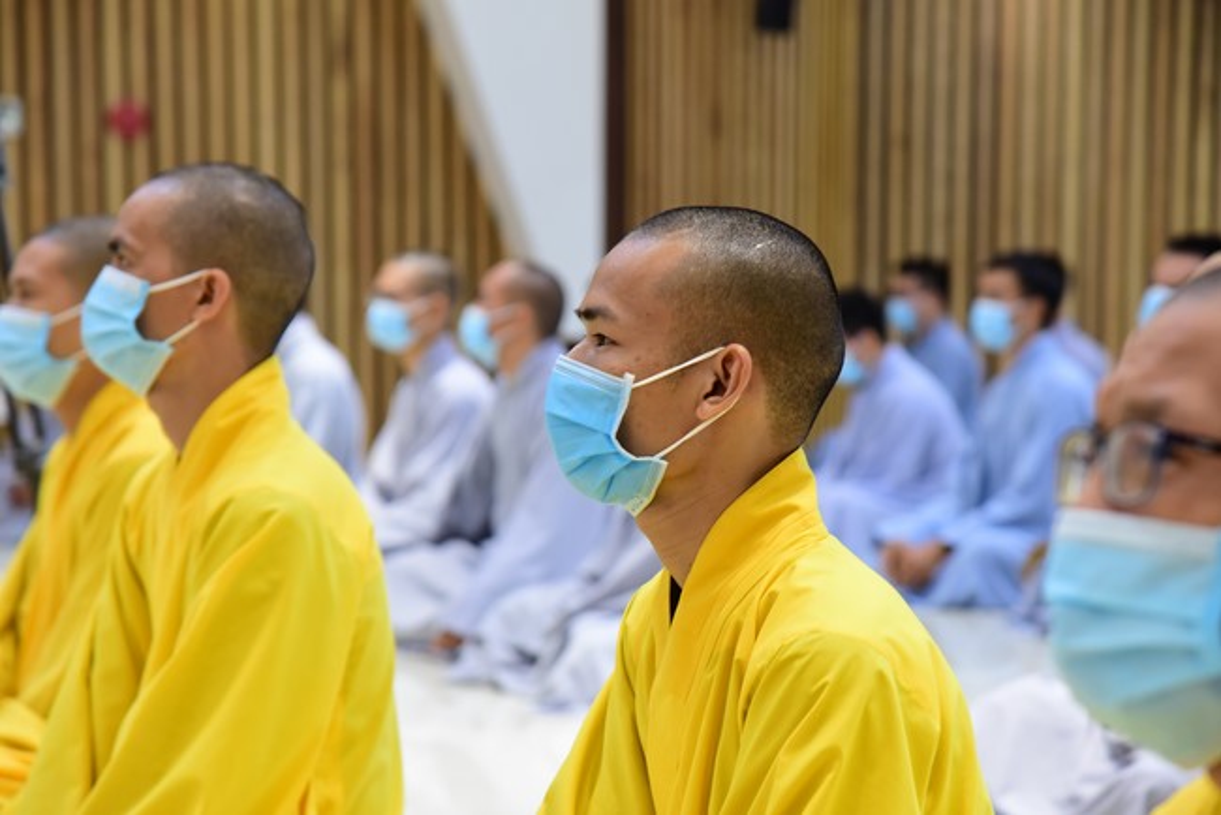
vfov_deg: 11.4
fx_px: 4072
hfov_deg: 17.1
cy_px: 408
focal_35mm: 120
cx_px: 610
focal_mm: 120
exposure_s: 1/80
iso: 2500
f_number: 5.6
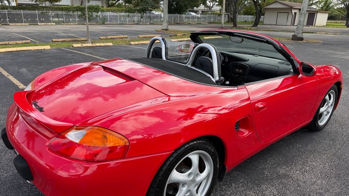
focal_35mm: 27
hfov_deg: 69.9
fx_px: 250
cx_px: 173
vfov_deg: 42.8
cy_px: 107
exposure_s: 1/1192
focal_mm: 6.76
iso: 80
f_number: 1.78
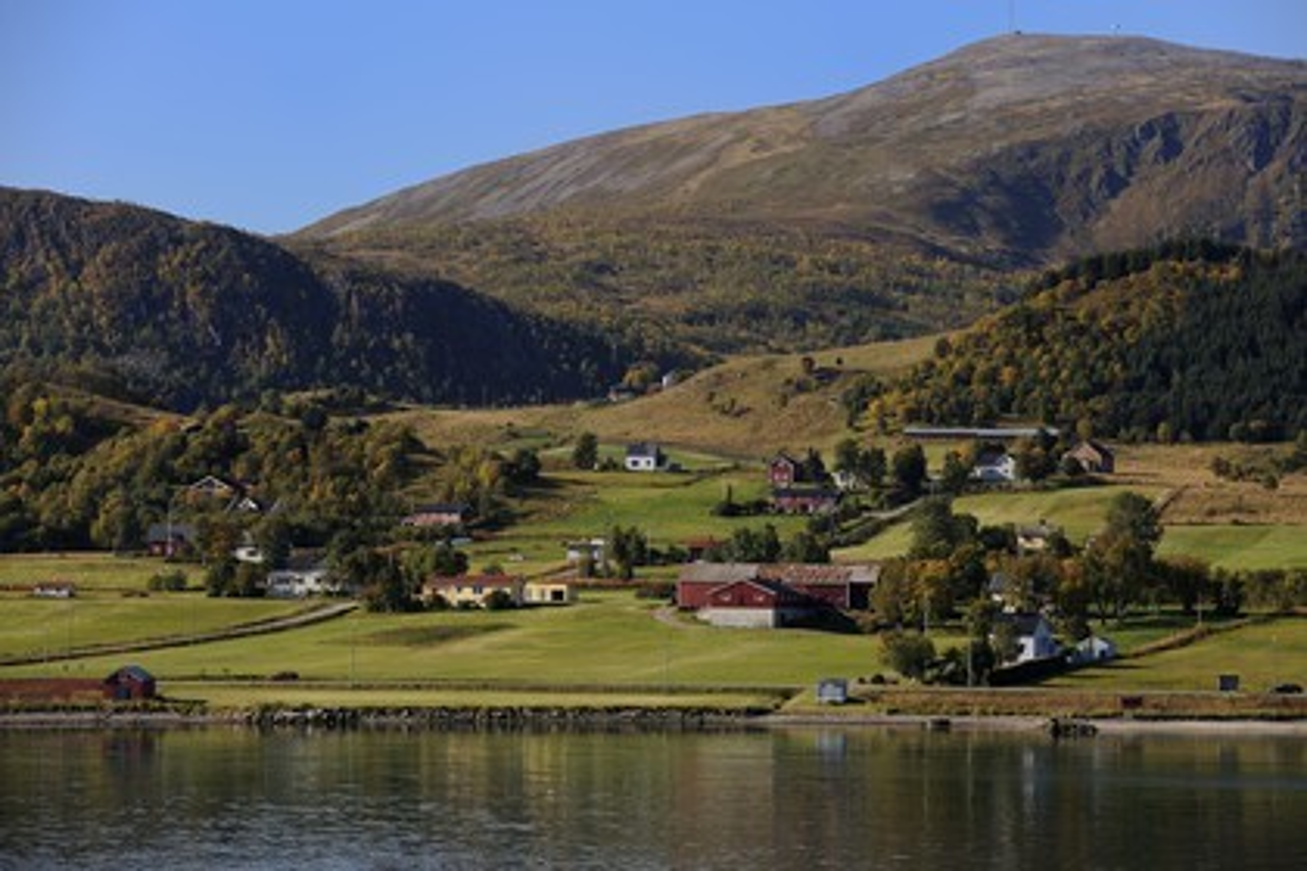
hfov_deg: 14.7
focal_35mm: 140
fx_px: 5082
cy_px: 436
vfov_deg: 9.8
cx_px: 654
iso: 200
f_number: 7.1
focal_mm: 140
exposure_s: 1/320
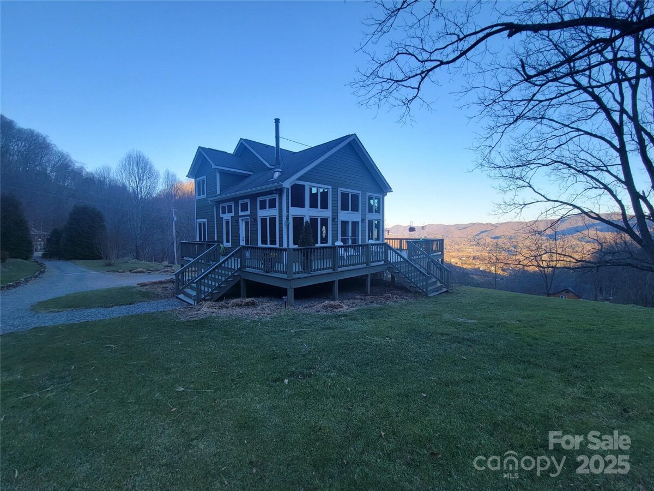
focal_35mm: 13
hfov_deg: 106.2
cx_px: 327
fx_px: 246
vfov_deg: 89.9
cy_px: 246
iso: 50
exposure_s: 1/276
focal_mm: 2.2
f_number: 2.2
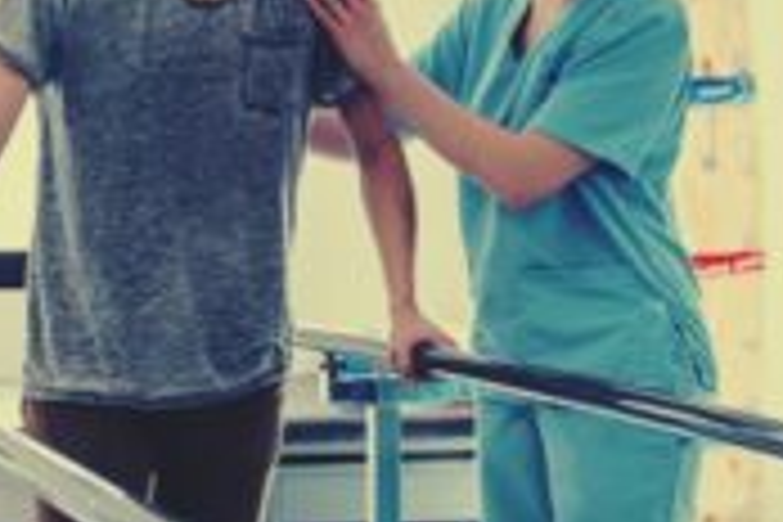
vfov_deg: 12.6
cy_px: 277
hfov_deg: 18.8
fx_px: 2371
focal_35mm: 109
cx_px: 356
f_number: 2.8
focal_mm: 38
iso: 200
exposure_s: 1/100
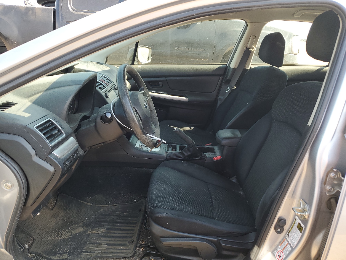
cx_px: 173
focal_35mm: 26
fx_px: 260
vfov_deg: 53.1
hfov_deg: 67.3
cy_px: 130
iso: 50
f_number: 1.5
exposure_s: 1/256
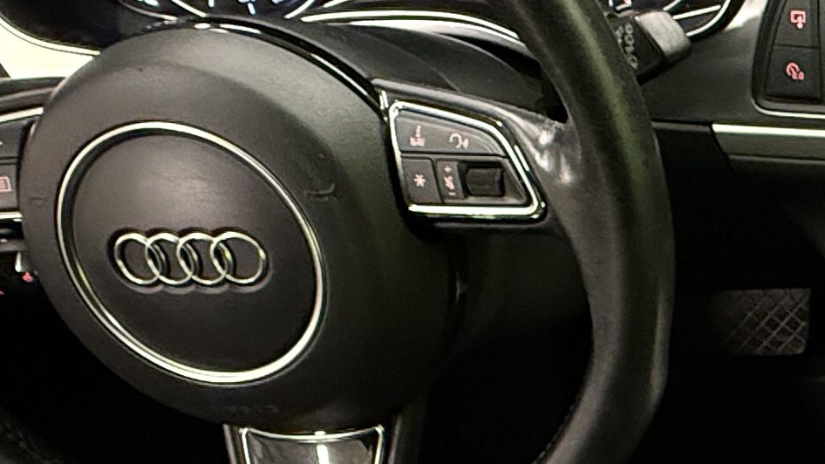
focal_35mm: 65
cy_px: 615
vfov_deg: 17.3
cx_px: 1149
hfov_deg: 26.1
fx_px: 1422
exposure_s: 1/50
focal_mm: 2.22
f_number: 2.2
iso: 800
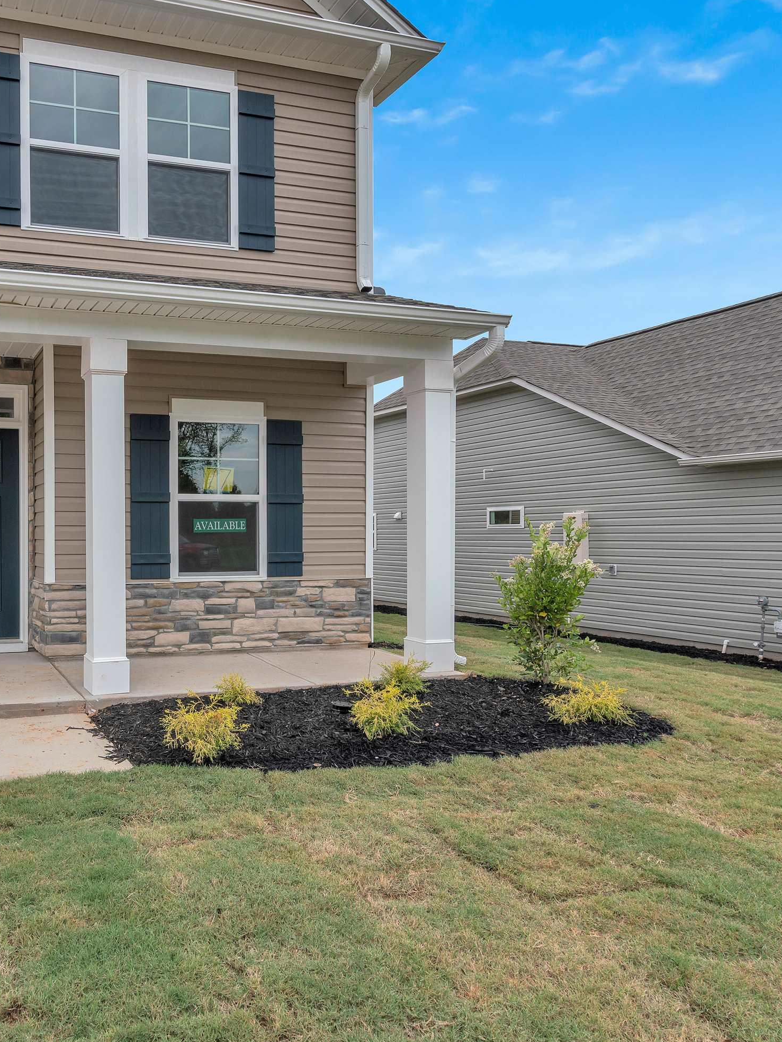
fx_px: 723
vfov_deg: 71.6
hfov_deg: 51.6
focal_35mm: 24
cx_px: 111
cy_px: 538
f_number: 9
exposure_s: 1/320
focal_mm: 16
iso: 320
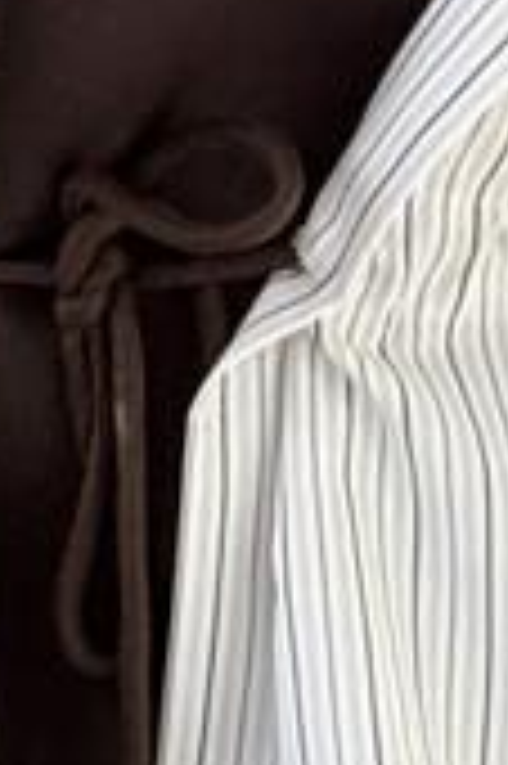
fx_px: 8292
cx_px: 387
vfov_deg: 5.3
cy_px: -92
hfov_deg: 3.5
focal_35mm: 391
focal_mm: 6.76
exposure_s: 1/657
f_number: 1.78
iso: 80
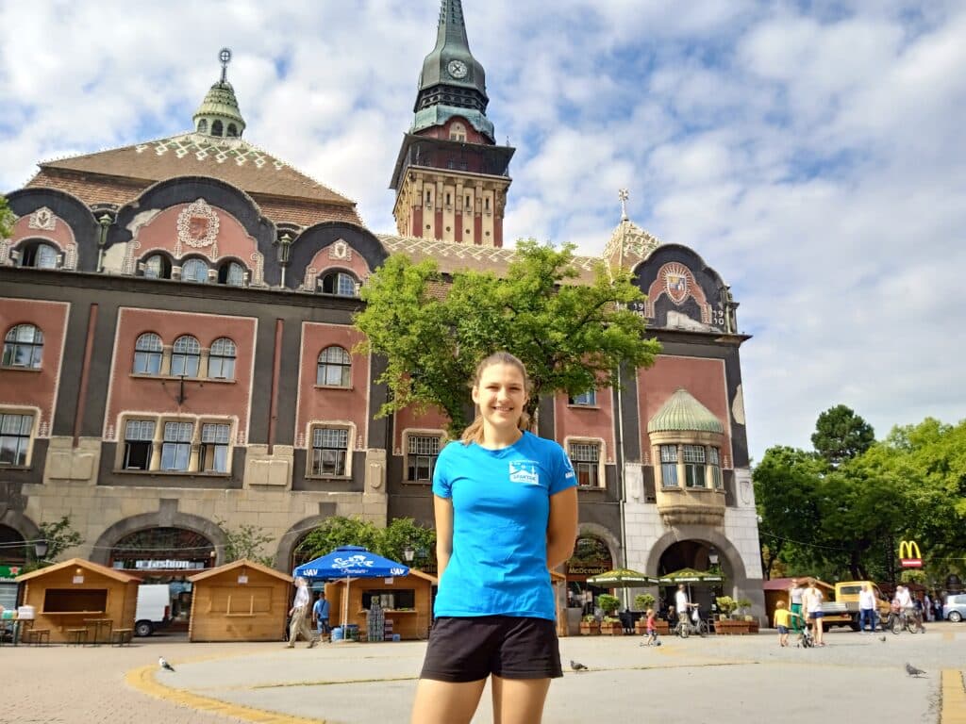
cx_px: 483
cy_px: 362
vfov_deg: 49.7
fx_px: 781
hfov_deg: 63.4
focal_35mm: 28
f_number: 2.2
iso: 112
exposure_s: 1/684
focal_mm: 3.43
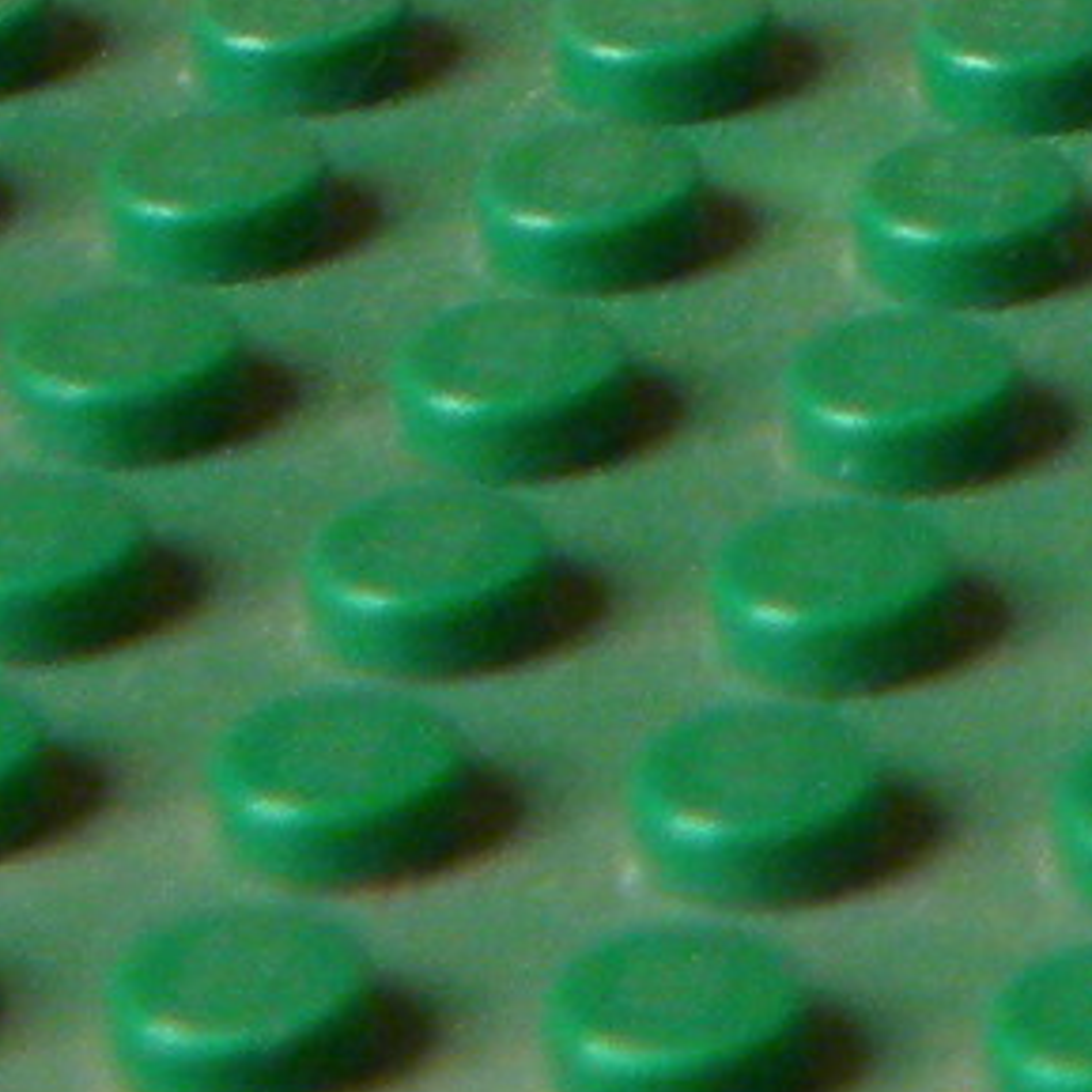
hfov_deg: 5.9
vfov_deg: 5.6
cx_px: 1931
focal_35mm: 293
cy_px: -2256
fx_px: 10457
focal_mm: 6.6
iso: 146
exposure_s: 1/80
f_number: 3.2
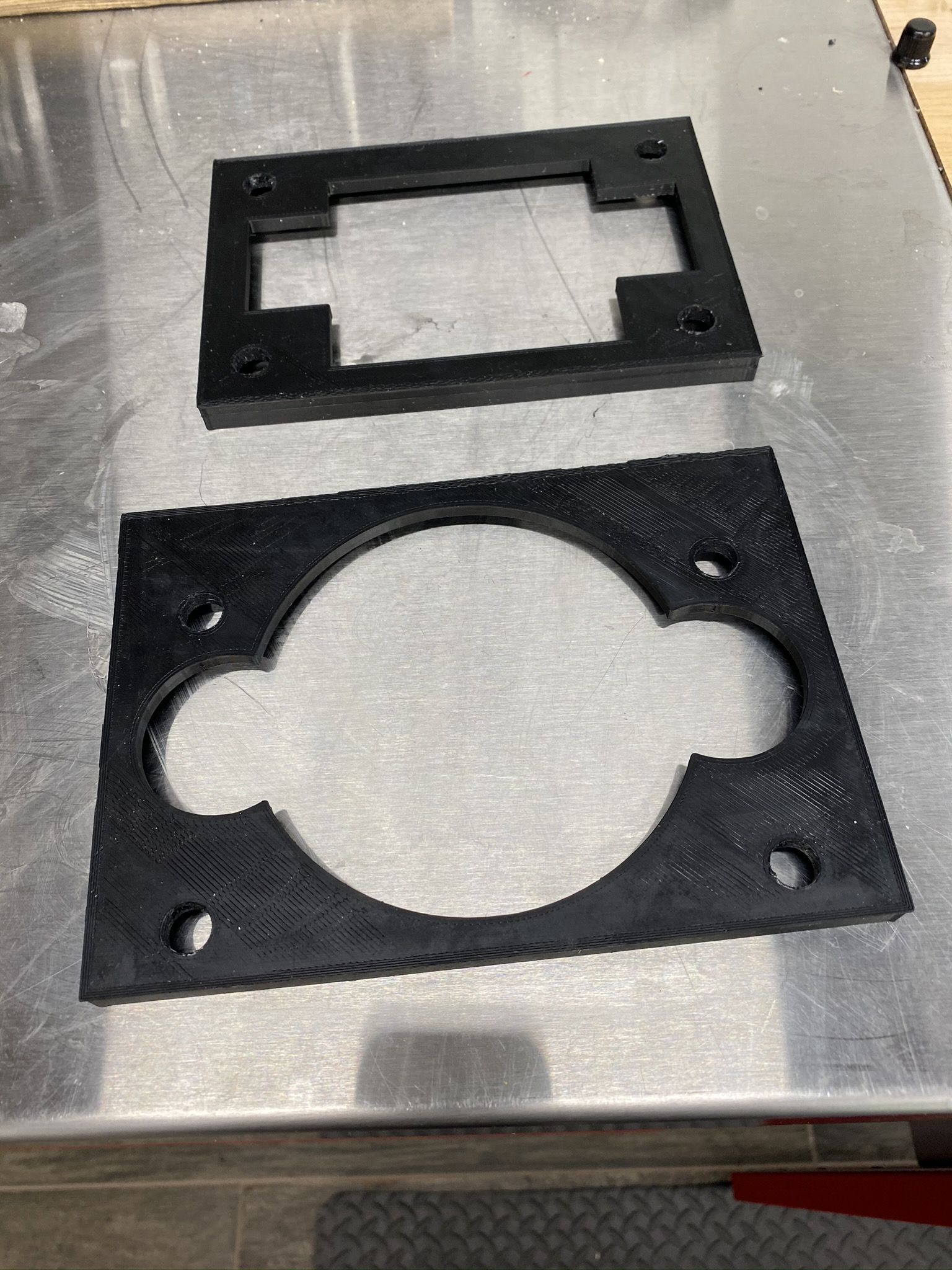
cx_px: 476
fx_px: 953
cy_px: 635
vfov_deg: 67.3
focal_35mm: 26
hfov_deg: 53.1
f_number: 1.8
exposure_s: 1/120
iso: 100
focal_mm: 4.25
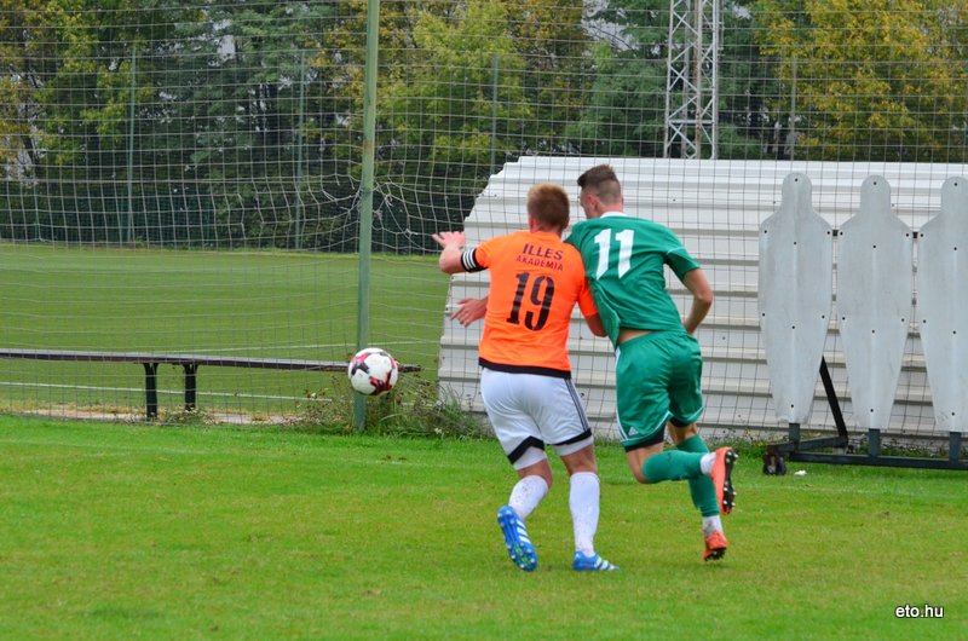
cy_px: 320
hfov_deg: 11.3
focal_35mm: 183
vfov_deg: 7.5
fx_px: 4911
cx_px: 484
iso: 2000
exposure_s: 1/640
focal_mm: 122
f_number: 7.1
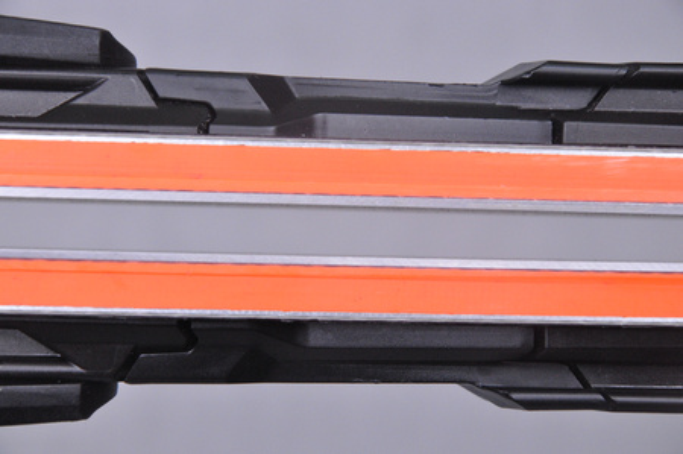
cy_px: 227
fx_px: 2985
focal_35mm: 158
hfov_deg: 13.1
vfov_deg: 8.7
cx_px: 342
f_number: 9.5
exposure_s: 1/125
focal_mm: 105
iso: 3200
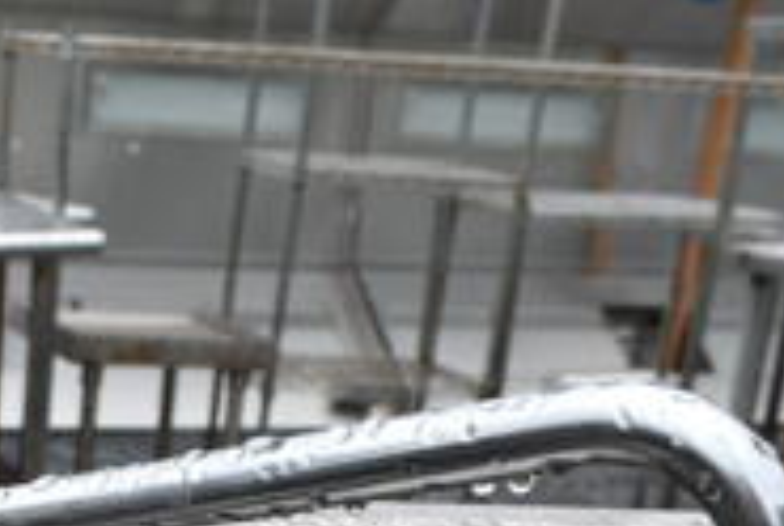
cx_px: -25
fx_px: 1941
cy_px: 793
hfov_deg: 21.9
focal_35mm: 89
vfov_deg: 14.4
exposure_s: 1/125
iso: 100
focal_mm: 18
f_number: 6.3
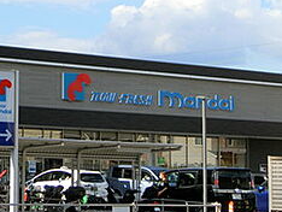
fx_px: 1036
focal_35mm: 127
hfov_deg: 15.0
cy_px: 26
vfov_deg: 11.6
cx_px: -51
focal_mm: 10.2
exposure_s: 1/400
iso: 80
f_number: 4.2
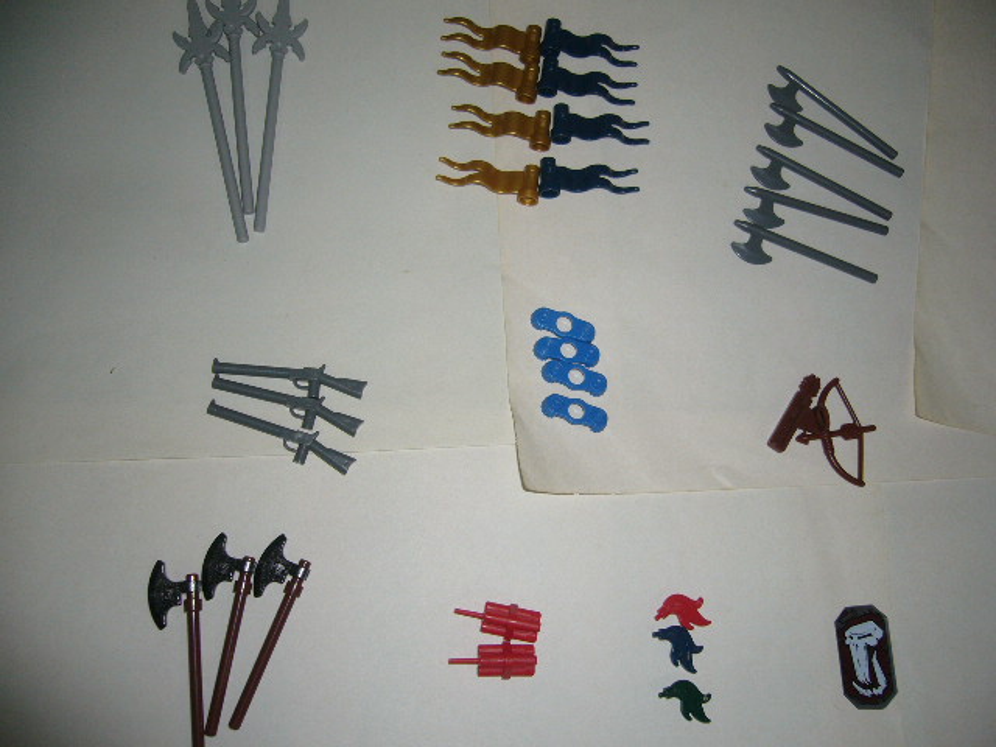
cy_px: 374
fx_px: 1007
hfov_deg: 52.6
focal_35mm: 35
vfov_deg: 40.7
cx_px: 498
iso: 100
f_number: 2.8
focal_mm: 5.8
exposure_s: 1/60
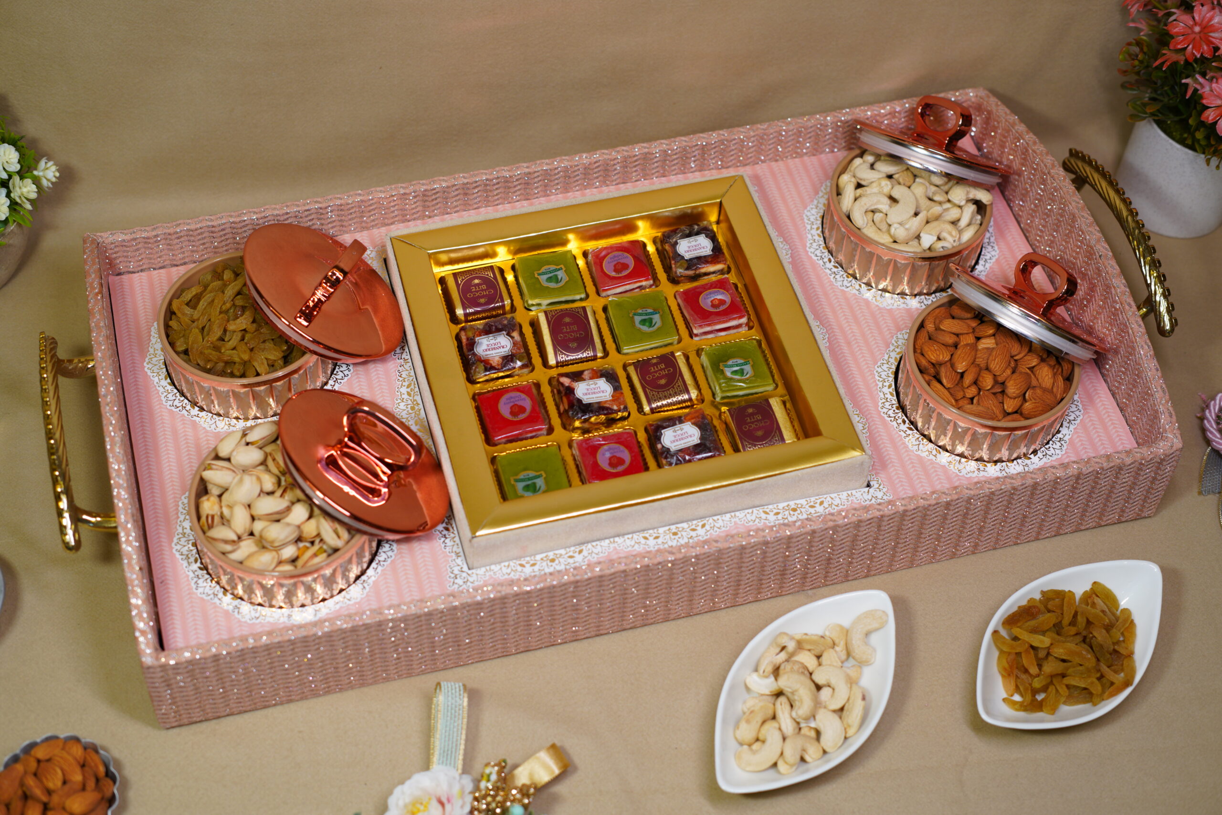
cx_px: 611
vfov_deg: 27.0
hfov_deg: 39.6
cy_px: 408
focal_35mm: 50
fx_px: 1697
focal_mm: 50
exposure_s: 1/160
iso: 320
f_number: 3.5
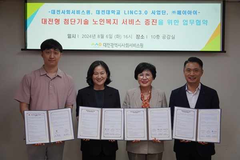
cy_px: 80
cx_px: 120
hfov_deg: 49.6
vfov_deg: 34.2
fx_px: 260
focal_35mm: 39
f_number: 4
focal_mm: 39
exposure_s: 1/160
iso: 640
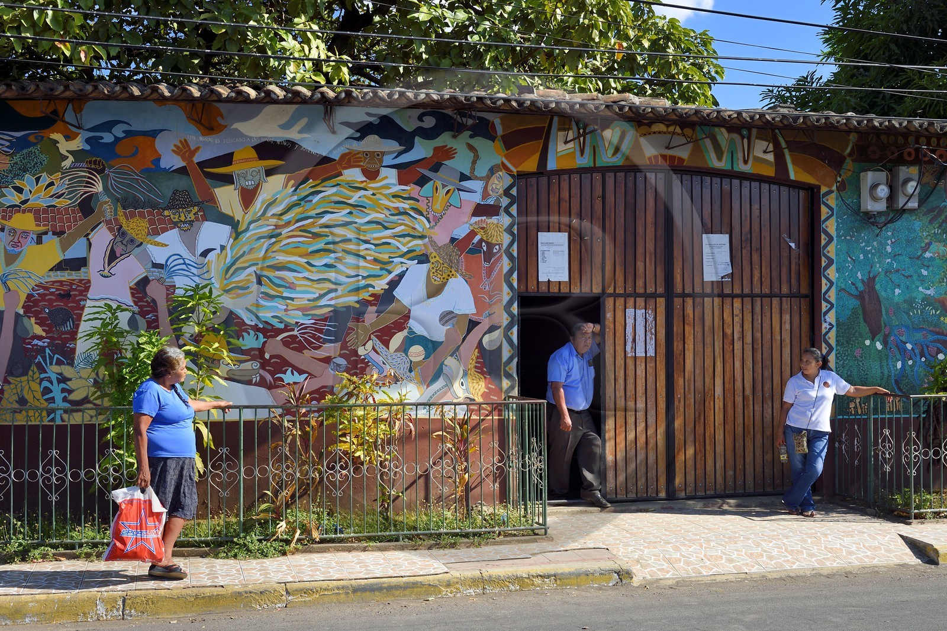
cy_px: 316
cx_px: 474
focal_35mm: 40
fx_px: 1052
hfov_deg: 48.5
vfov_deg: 33.4
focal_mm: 40
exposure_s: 1/320
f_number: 9
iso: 200
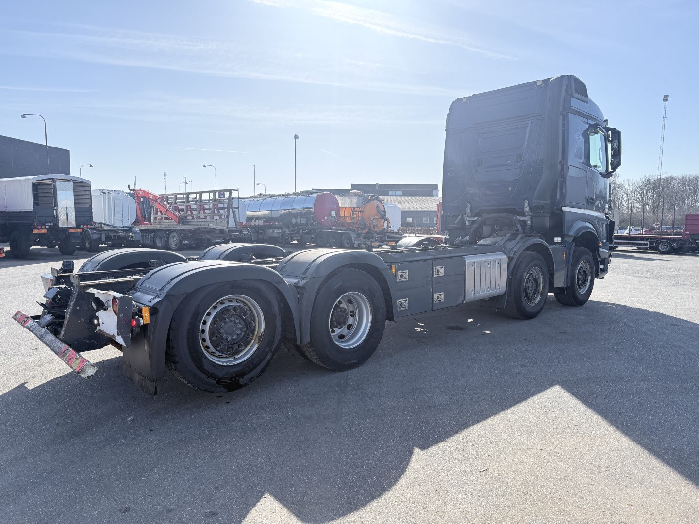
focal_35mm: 24
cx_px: 350
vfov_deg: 56.8
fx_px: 485
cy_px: 262
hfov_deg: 71.6
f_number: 1.78
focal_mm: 6.76
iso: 100
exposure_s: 1/2907
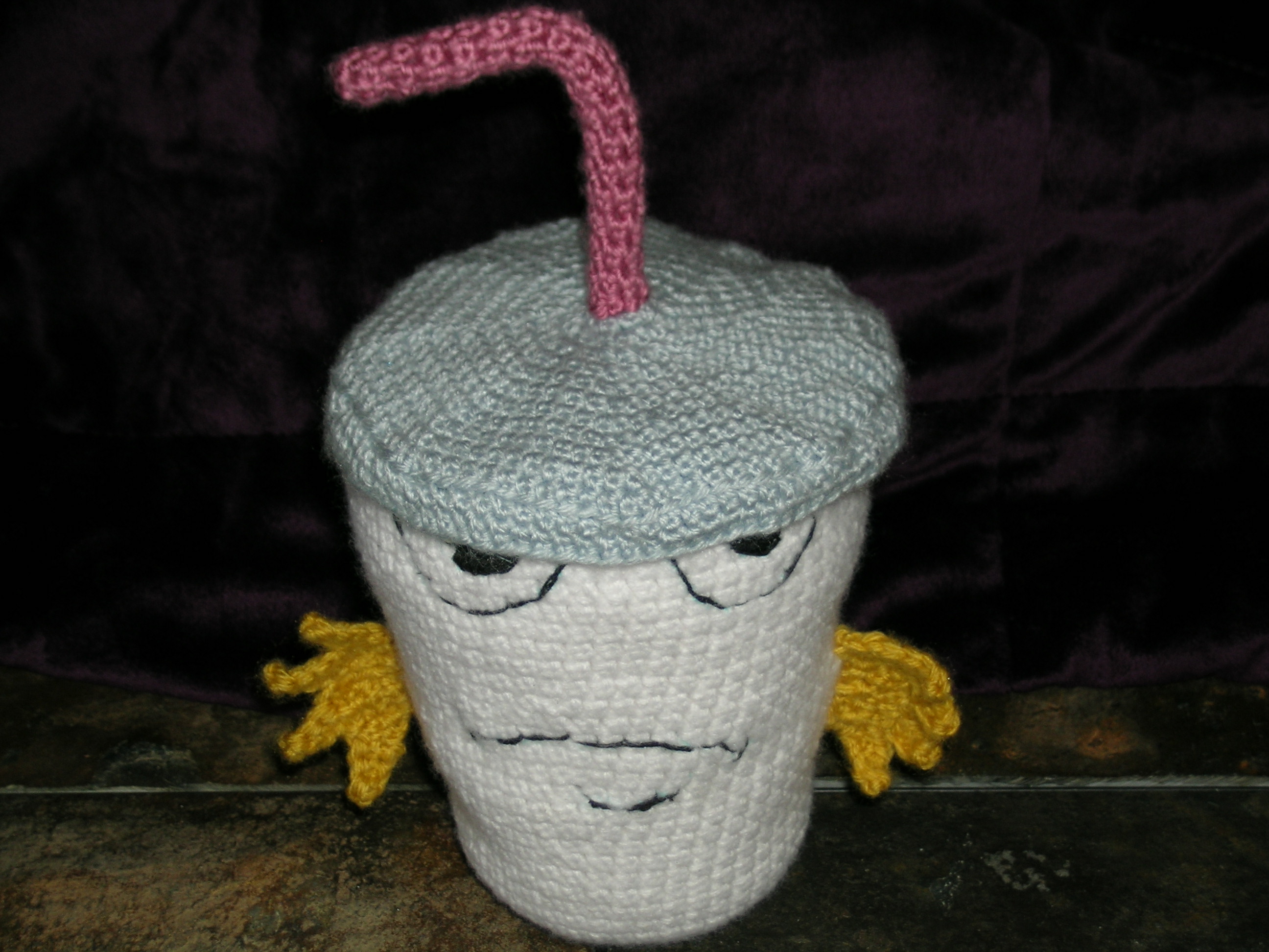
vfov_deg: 25.7
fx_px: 2090
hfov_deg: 33.8
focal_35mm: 57
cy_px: 476
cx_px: 634
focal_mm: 11.8
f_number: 3.6
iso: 50
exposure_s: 1/60.1
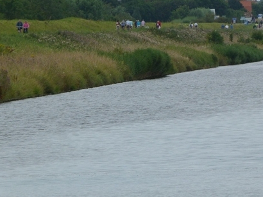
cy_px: 62
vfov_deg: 2.4
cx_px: 188
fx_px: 4647
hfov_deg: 3.2
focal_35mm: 612
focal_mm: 75.2
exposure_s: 1/400
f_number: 5.6
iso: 160
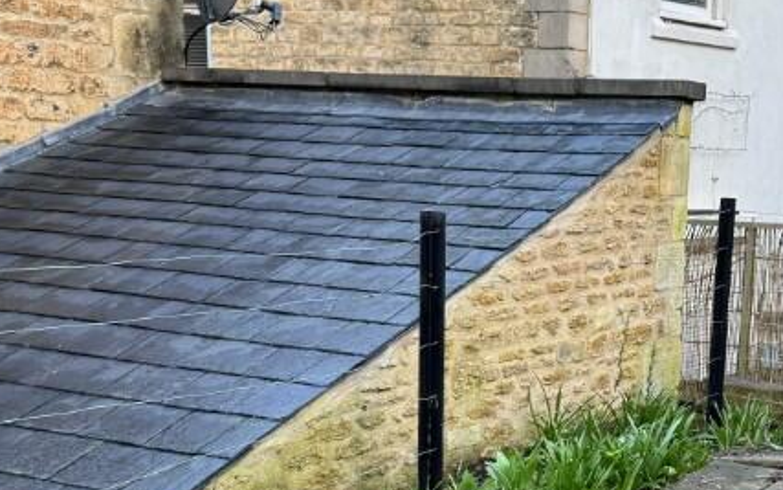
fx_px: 1302
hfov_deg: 32.4
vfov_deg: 21.0
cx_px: 645
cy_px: 400
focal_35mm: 61
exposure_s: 1/221
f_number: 1.78
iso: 64
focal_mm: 6.86
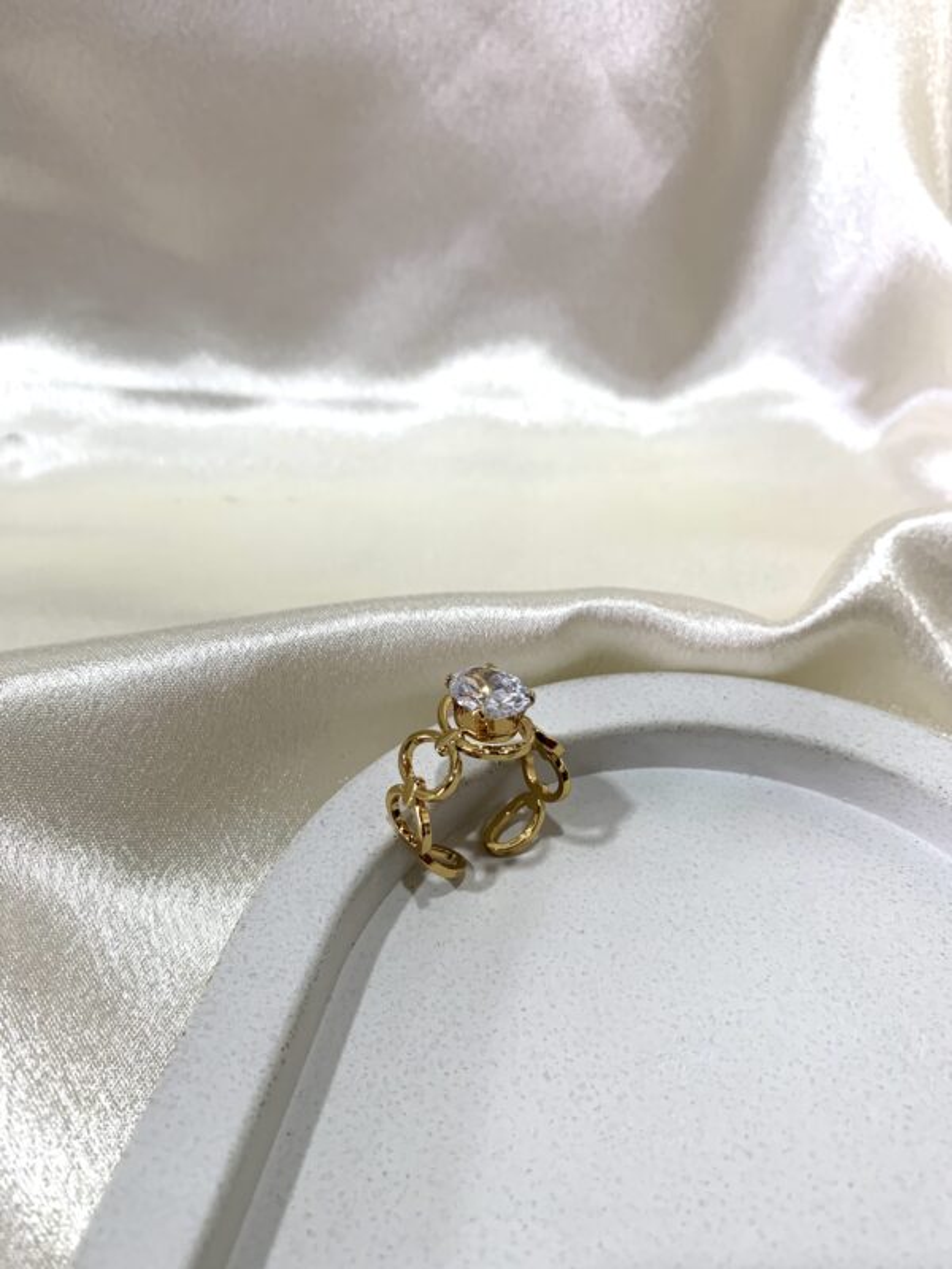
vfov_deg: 67.3
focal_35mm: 26
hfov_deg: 53.1
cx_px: 476
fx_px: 953
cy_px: 634
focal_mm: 4.25
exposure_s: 1/100
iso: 80
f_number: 1.8
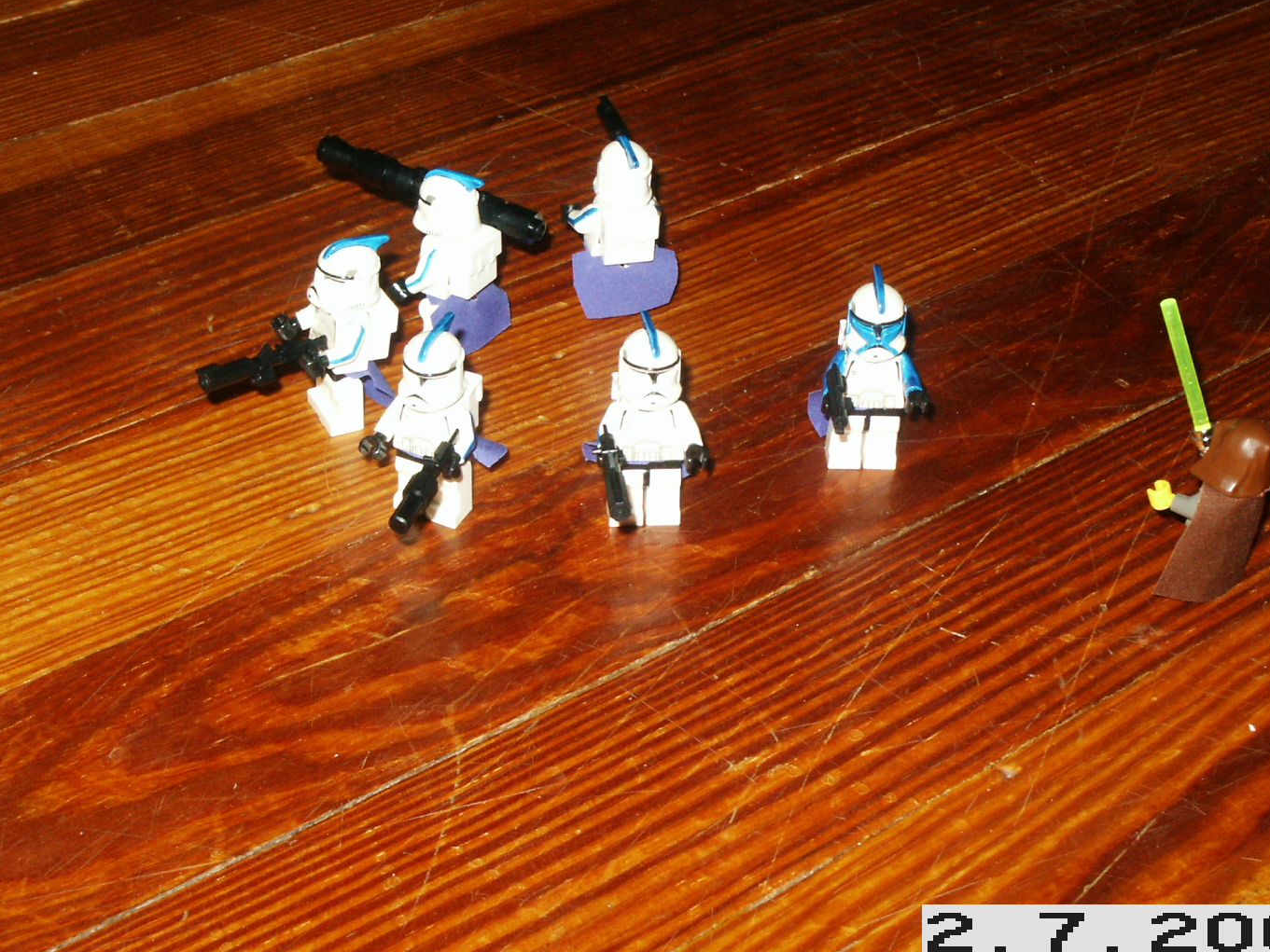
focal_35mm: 67
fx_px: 2458
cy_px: 415
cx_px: 739
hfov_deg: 28.9
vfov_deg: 21.9
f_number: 8
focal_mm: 11.93
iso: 200
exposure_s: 1/60
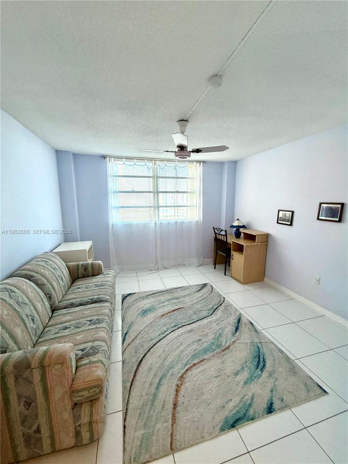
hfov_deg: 85.7
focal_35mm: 14
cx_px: 174
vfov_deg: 102.1
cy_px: 232
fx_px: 188
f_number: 2.2
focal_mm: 2.22
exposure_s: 1/60
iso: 320
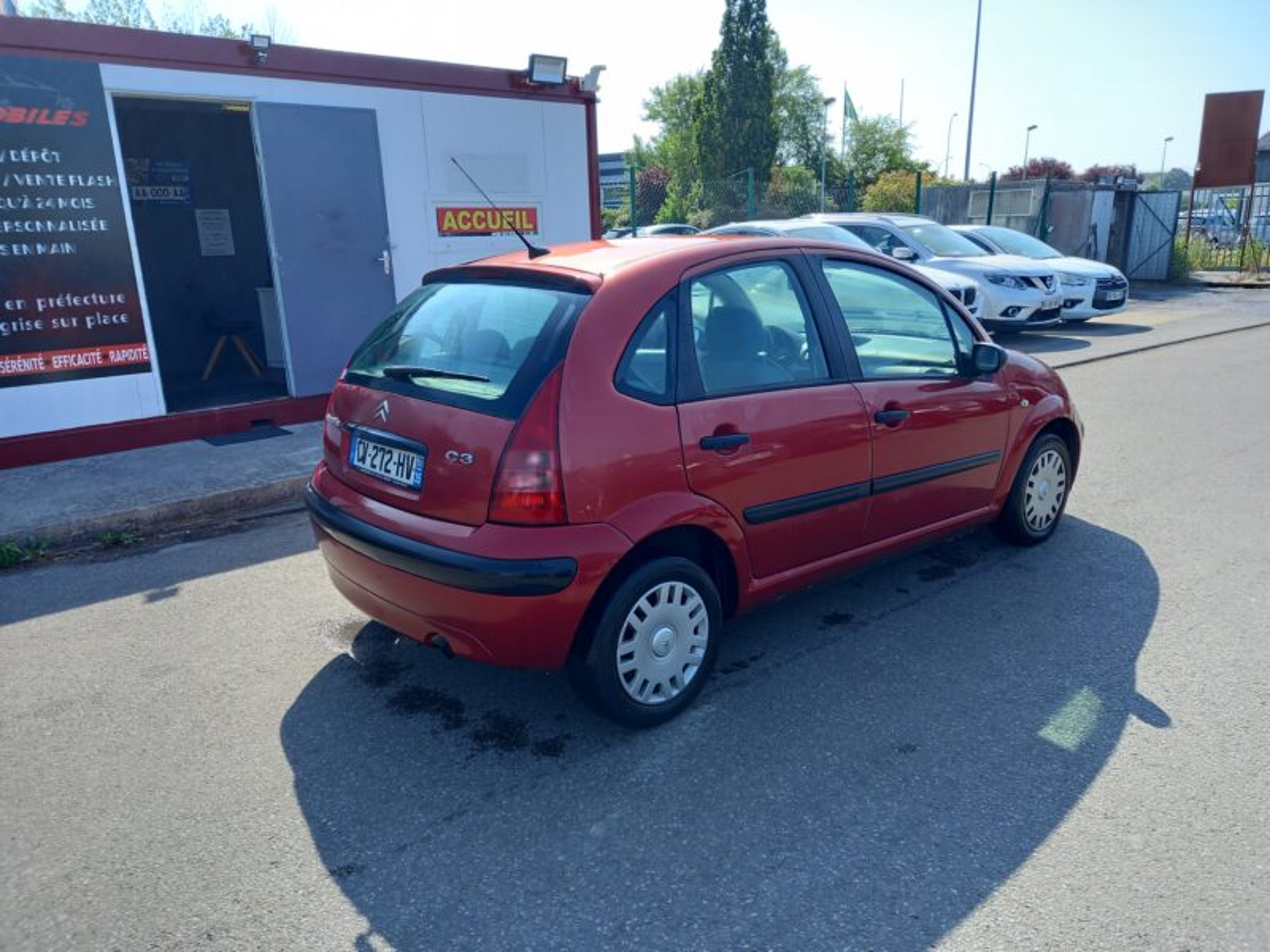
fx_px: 917
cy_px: 476
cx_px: 635
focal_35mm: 25
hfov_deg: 69.4
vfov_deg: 54.9
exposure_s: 1/187
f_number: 2
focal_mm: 4.6
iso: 25
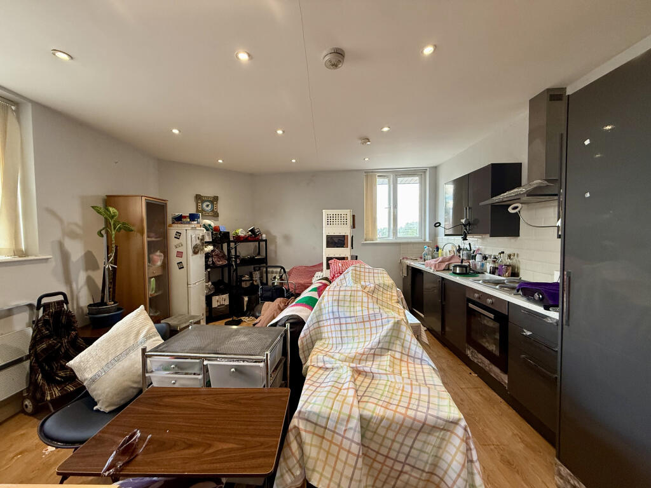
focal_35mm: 14
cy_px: 244
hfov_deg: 102.1
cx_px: 326
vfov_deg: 85.7
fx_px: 263
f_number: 2.2
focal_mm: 2.22
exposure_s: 1/100
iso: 200
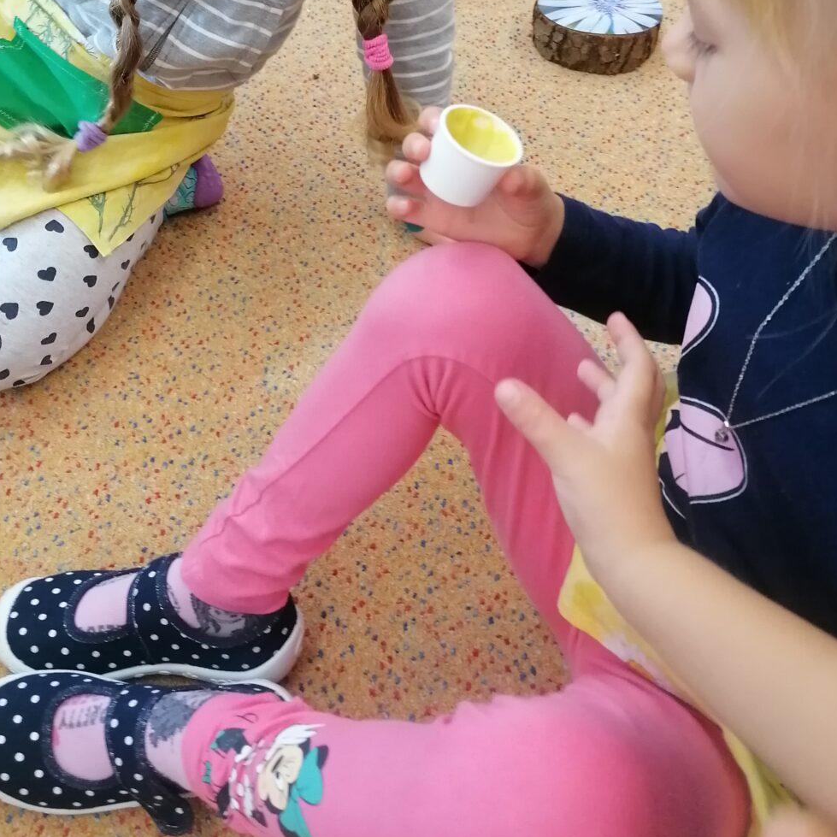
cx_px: 327
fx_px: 1067
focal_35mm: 39
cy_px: 225
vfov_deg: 41.7
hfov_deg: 42.6
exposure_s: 1/100
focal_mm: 4.75
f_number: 1.8
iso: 320
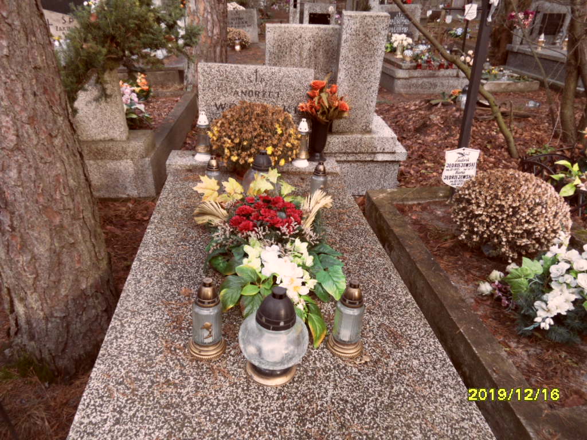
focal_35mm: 24
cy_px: 220
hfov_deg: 71.6
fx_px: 407
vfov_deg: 56.8
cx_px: 294
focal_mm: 3.9
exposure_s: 1/60
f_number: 3.2
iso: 100
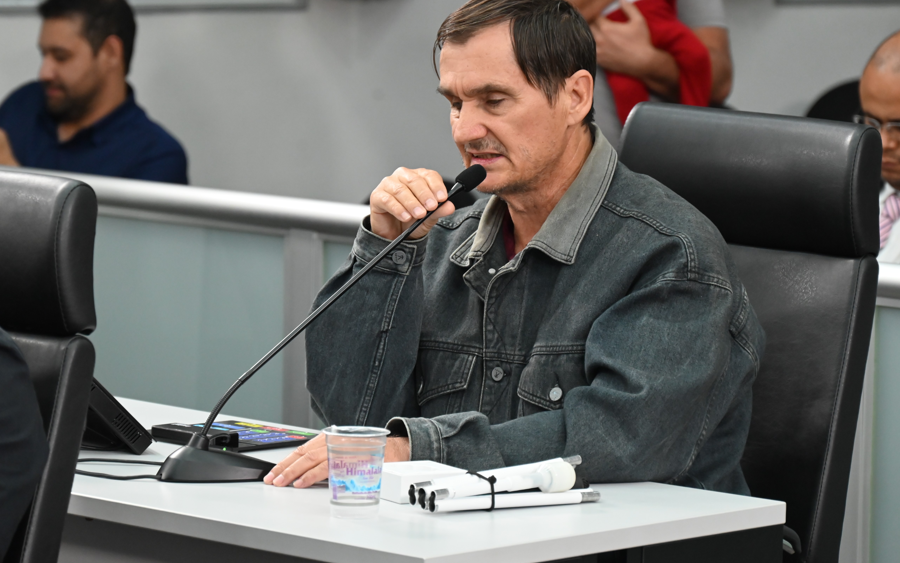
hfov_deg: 12.9
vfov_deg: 8.1
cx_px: 433
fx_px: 3974
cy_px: 253
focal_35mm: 162
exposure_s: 1/160
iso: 3200
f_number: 6.3
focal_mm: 135
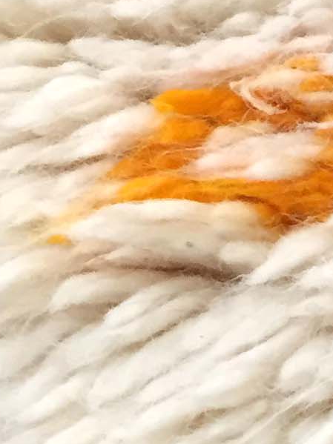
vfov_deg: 12.4
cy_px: 423
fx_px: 2027
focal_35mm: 158
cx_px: 896
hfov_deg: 8.3
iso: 125
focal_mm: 4.15
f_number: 2.2
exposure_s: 1/33
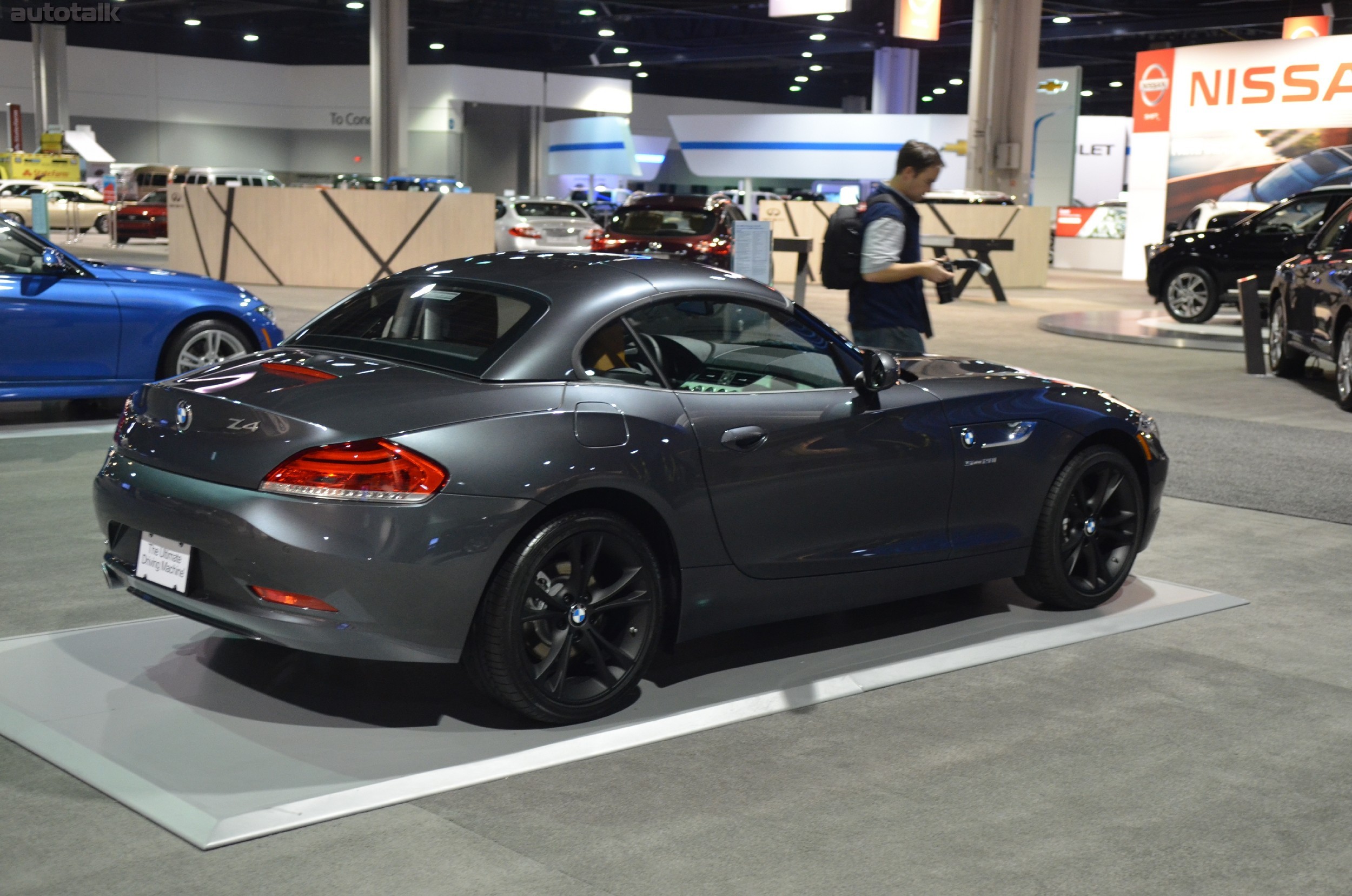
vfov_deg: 28.0
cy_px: 448
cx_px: 676
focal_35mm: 48
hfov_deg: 41.2
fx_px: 1799
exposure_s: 1/30
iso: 1600
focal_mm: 32
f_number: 2.8
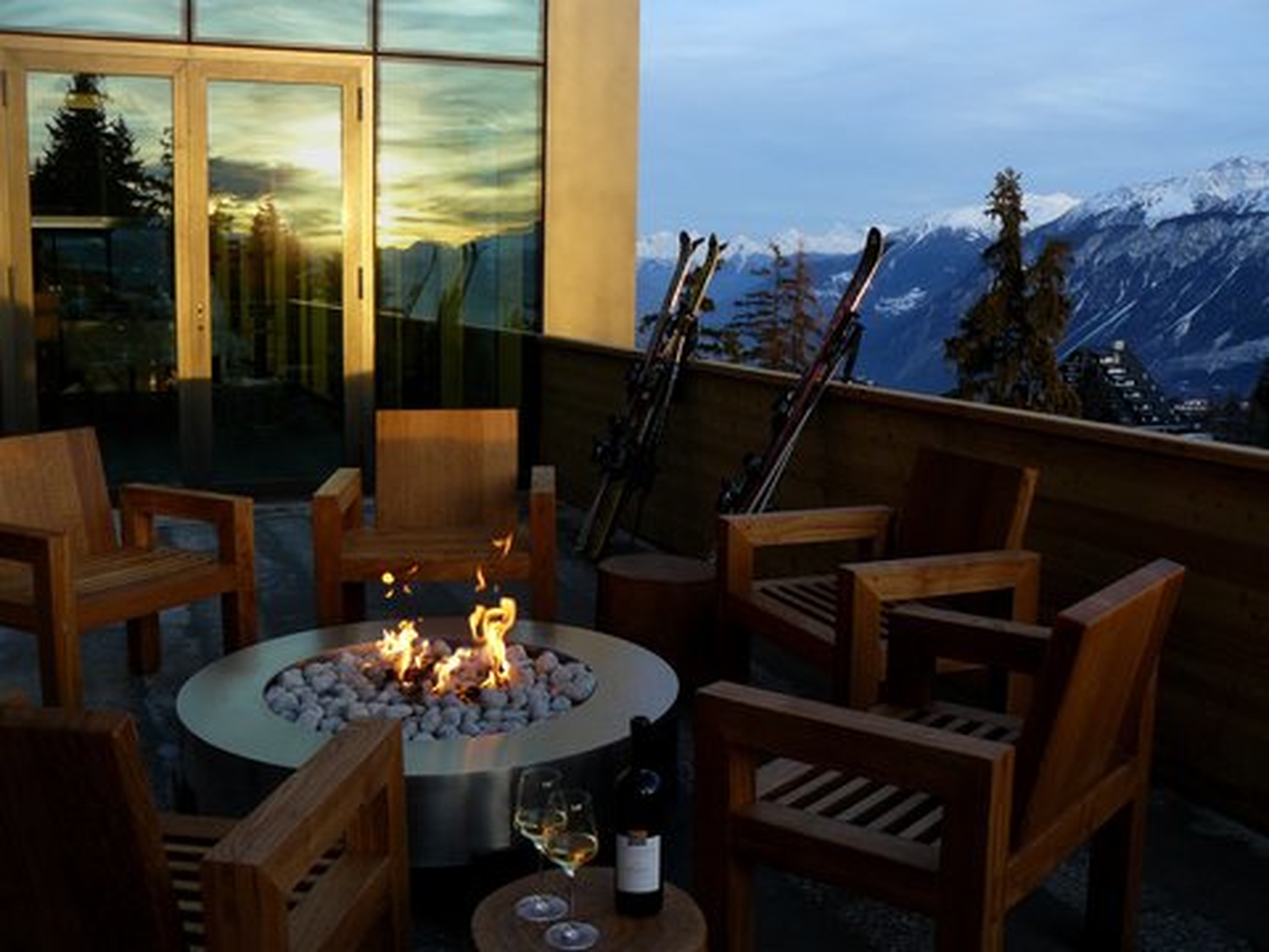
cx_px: 634
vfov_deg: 39.7
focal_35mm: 36
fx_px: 1320
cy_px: 476
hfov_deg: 51.4
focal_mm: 6
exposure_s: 1/125
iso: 100
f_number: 3.2
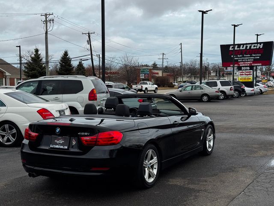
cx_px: 137
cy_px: 103
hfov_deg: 39.7
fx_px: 380
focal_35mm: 48
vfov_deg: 30.3
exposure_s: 1/3817
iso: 64
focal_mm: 6.76
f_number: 1.78
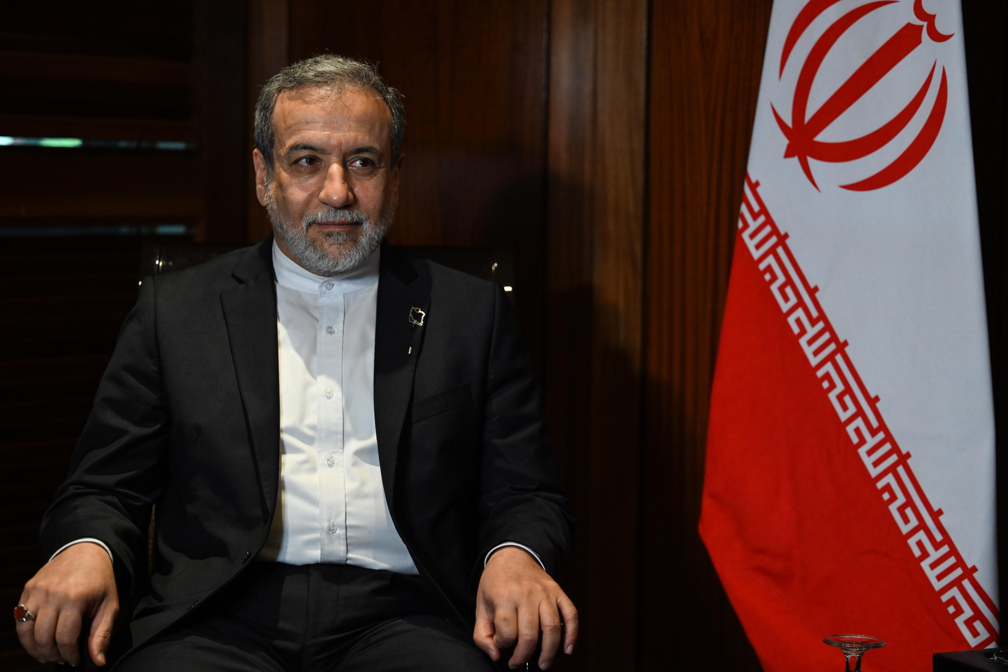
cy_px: 336
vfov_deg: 17.7
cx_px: 504
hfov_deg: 26.3
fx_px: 2156
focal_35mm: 77
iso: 2500
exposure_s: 1/400
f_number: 2.8
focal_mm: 77
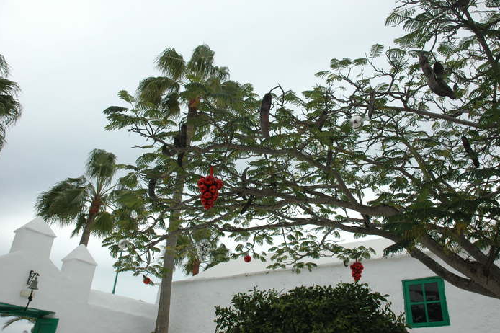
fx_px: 389
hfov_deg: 65.5
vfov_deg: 46.4
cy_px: 166
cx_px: 256
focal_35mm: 28
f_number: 10
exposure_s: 1/400
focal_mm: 18
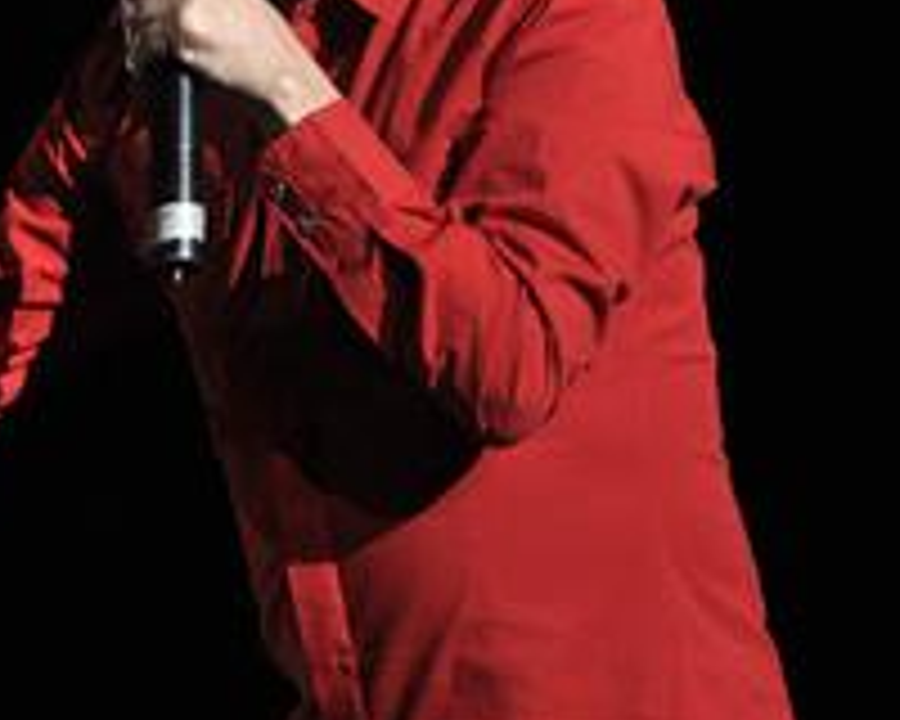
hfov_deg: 3.8
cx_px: -4
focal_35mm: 507
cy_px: 61
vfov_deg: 3.1
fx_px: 13505
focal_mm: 120
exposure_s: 1/1000
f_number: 2.8
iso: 800
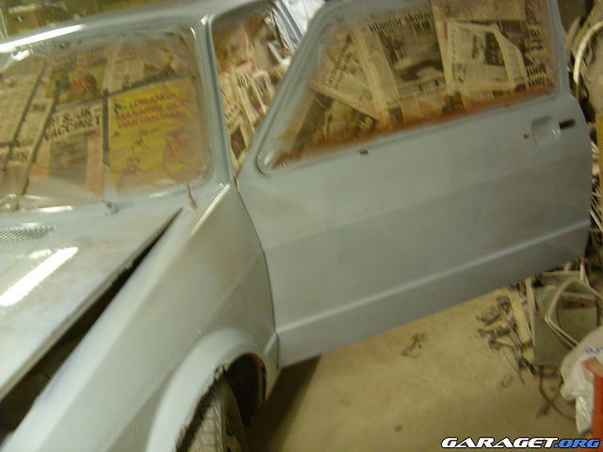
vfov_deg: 37.7
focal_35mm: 38
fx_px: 662
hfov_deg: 49.0
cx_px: 302
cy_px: 226
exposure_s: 1/7
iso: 300
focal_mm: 6.3
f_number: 2.8
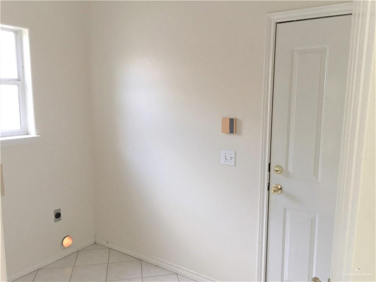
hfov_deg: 61.7
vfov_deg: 48.2
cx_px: 188
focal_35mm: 29
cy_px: 141
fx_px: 315
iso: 160
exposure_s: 1/30
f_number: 2.2
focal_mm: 4.15
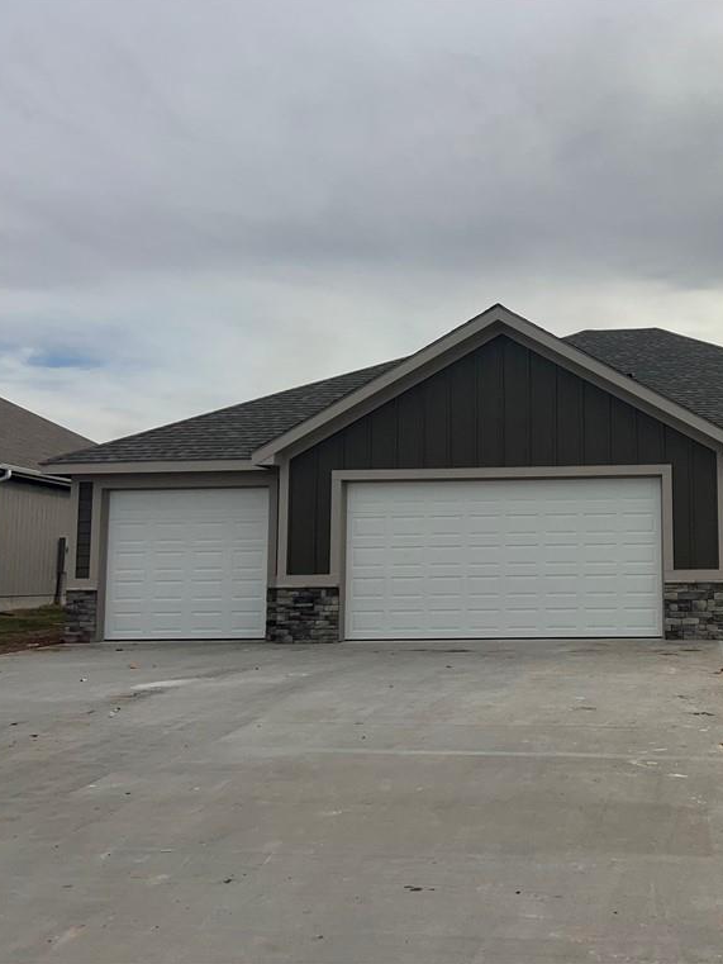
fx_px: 974
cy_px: 479
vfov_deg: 52.6
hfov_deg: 38.6
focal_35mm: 35
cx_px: 617
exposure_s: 1/8696
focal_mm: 5.7
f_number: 1.5
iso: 40
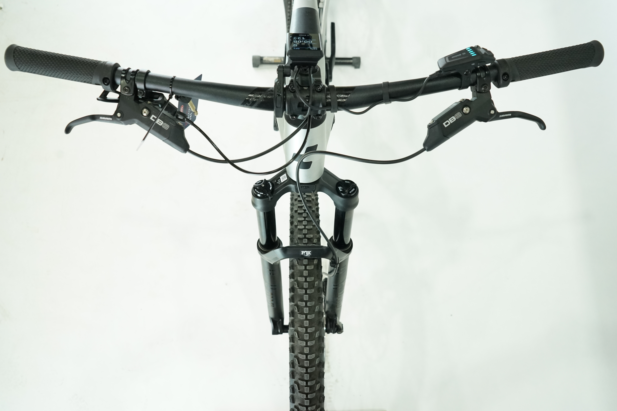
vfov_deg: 46.4
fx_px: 480
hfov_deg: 65.5
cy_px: 206
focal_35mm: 28
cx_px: 308
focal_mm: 28
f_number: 5.6
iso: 2500
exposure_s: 1/200
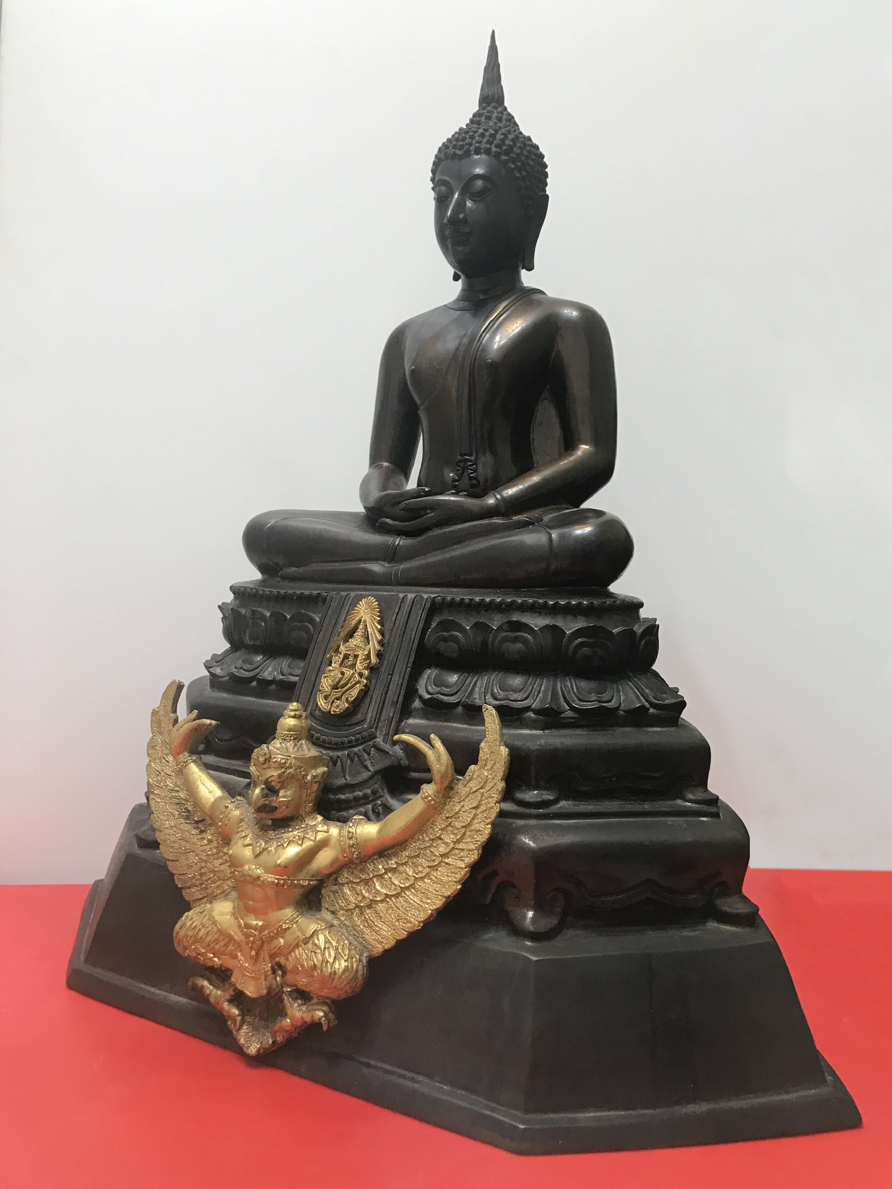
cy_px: 594
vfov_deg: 63.4
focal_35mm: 28
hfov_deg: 49.7
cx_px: 446
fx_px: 962
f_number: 1.8
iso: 40
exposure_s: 1/17
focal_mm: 3.99
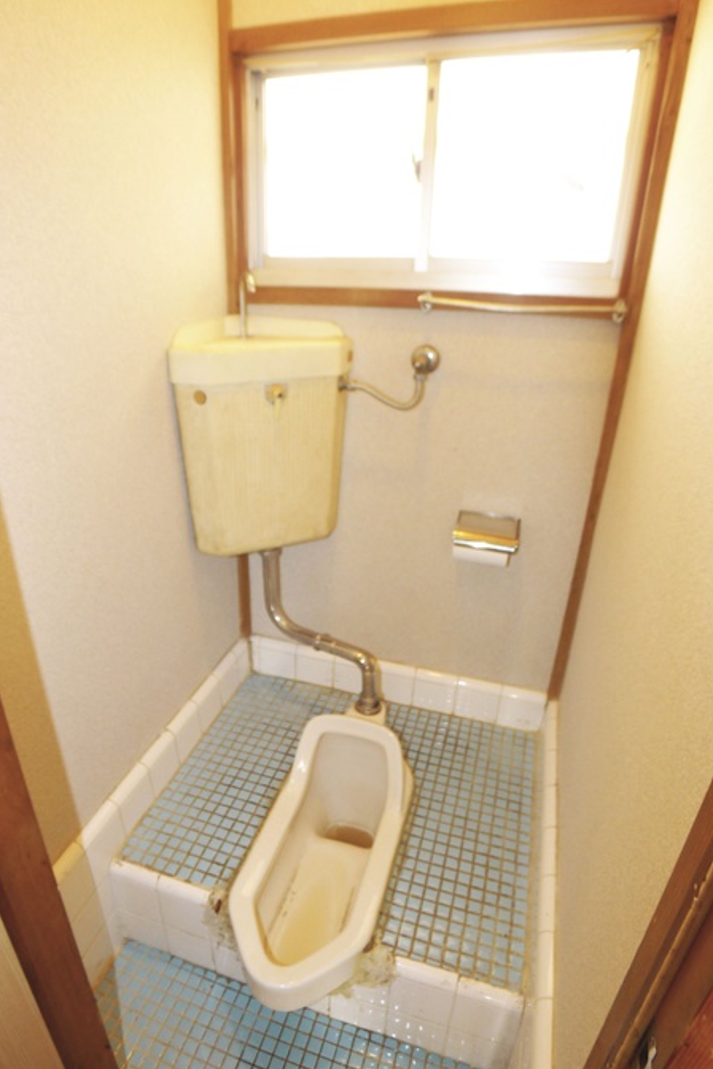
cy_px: 549
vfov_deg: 69.4
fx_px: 772
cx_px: 308
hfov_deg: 49.4
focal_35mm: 26
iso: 100
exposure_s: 1/13
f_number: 2
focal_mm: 5.1
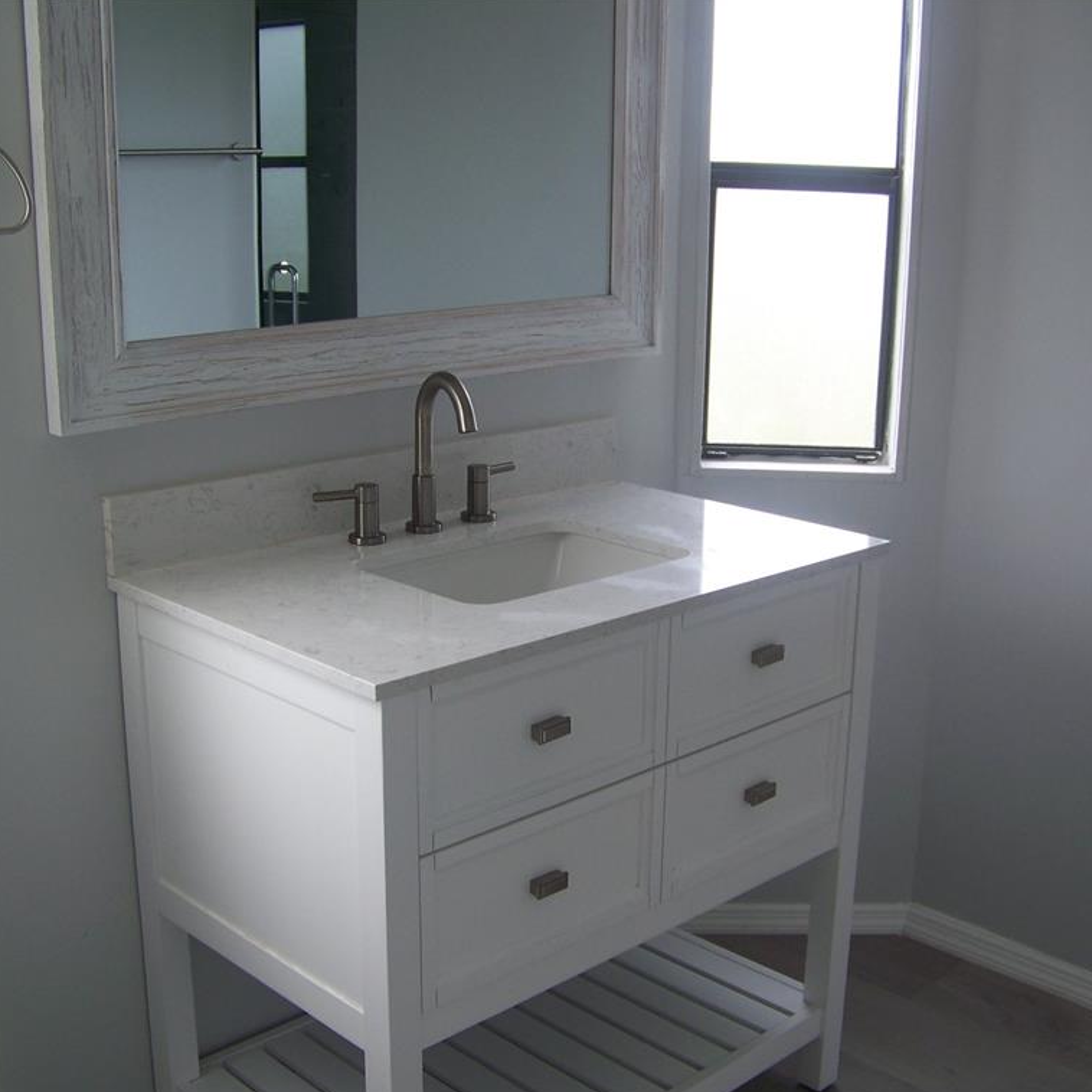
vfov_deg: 39.2
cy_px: 547
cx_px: 566
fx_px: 1535
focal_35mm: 43
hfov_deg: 39.2
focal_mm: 5.85
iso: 64
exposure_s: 1/60
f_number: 2.8
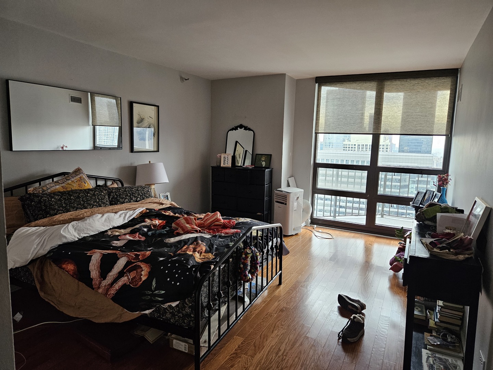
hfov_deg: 73.9
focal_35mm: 23
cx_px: 246
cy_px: 185
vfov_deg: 58.9
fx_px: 328
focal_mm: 5.4
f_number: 1.8
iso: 320
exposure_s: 1/120
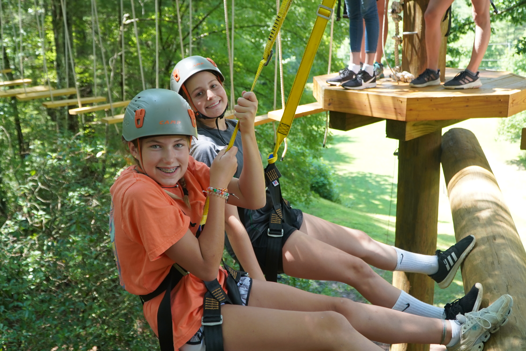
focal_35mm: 34
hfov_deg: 55.8
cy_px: 176
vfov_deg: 38.9
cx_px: 263
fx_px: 497
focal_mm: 23
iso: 320
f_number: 4
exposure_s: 1/160
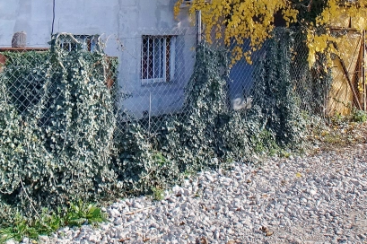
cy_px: -40
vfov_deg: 24.5
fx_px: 515
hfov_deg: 39.1
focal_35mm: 51
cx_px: 144
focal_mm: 11
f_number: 4.5
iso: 800
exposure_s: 1/1600
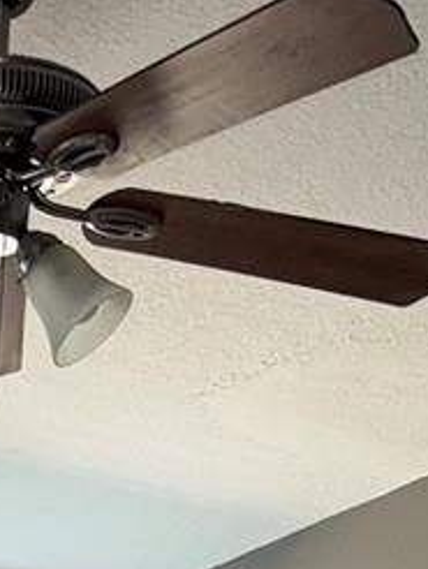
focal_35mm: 117
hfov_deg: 12.2
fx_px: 1925
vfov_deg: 13.0
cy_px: 1348
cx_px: -180
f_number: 1.78
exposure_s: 1/19
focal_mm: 6.76
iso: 80
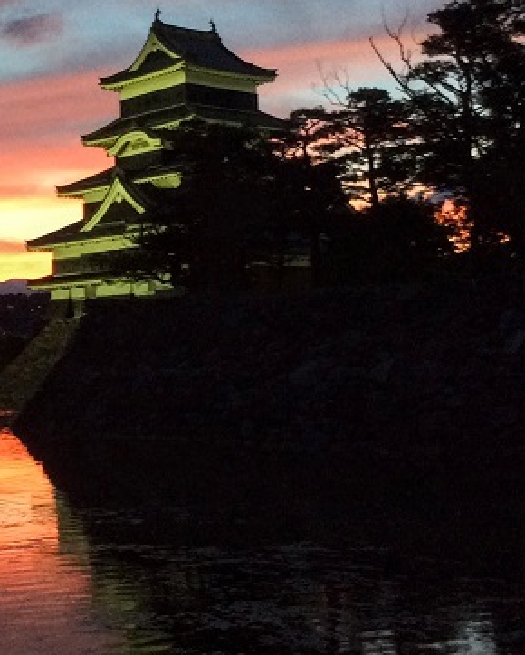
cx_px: 83
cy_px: 214
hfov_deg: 22.4
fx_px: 1300
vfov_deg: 28.1
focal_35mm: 67
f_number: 2.4
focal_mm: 3.3
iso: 160
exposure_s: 1/24
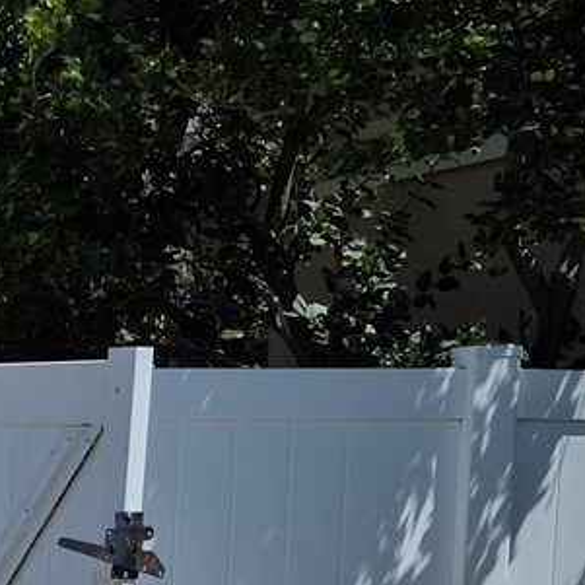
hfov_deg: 13.0
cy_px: 634
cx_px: -727
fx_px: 2065
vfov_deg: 15.7
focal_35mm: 108
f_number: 1.8
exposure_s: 1/2168
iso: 25
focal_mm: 5.4
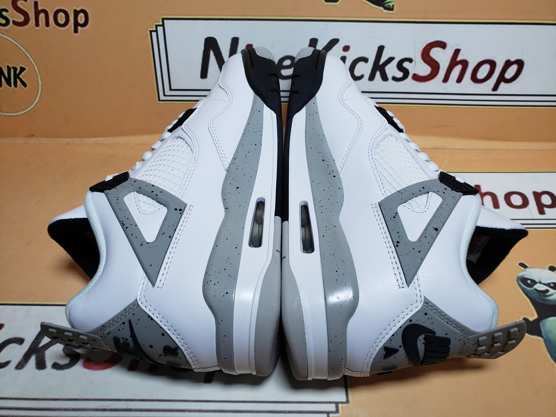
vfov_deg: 53.1
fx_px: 418
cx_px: 278
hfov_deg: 67.3
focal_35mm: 26
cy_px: 208
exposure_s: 1/419
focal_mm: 4.3
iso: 50
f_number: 2.4
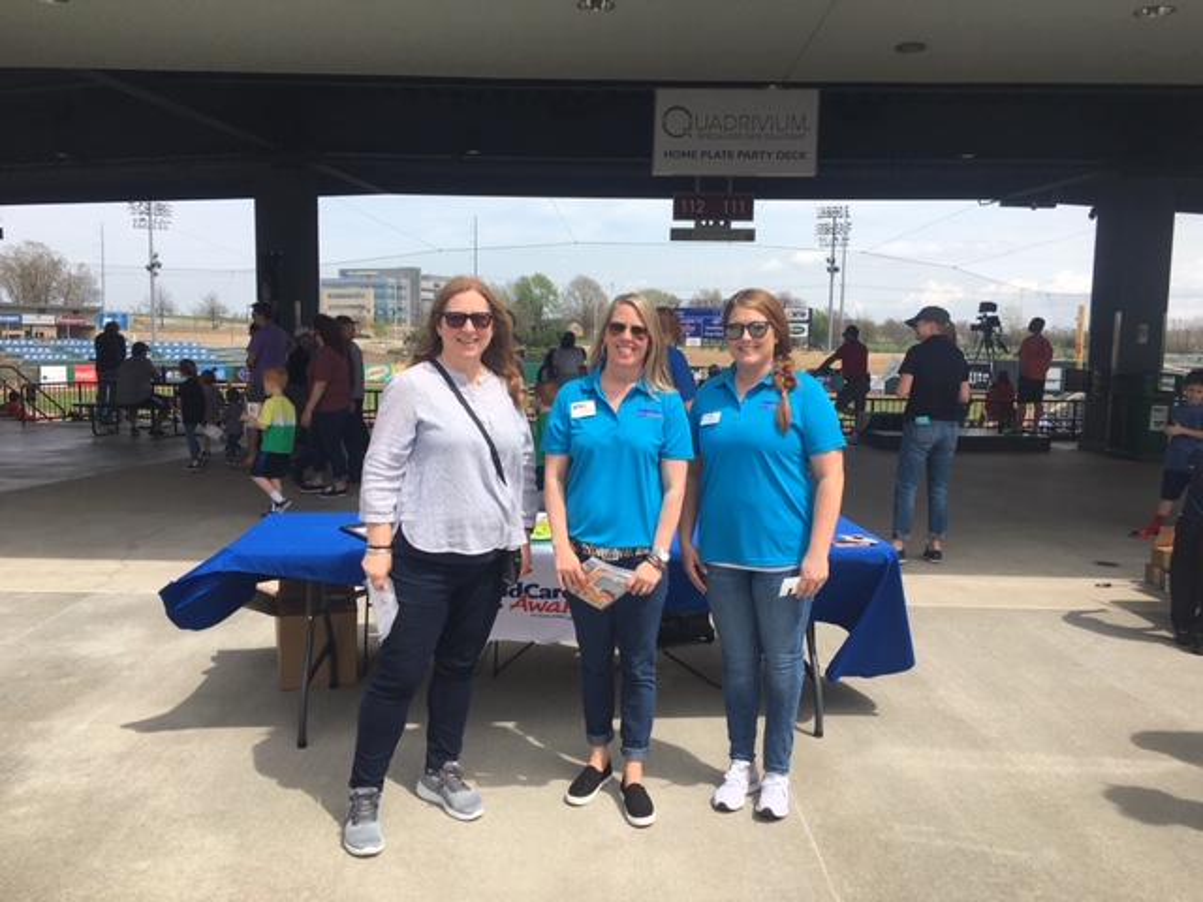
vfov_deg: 48.2
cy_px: 451
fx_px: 1008
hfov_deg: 61.7
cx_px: 602
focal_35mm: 29
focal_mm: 4.15
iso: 25
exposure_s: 1/1241
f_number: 2.2
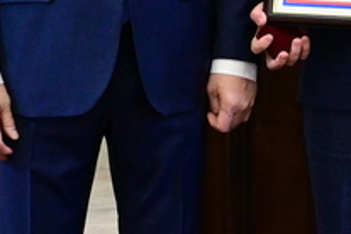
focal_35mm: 309
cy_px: -231
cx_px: 395
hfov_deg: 6.6
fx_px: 3013
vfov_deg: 4.4
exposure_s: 1/160
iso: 3200
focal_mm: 40
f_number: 4.5
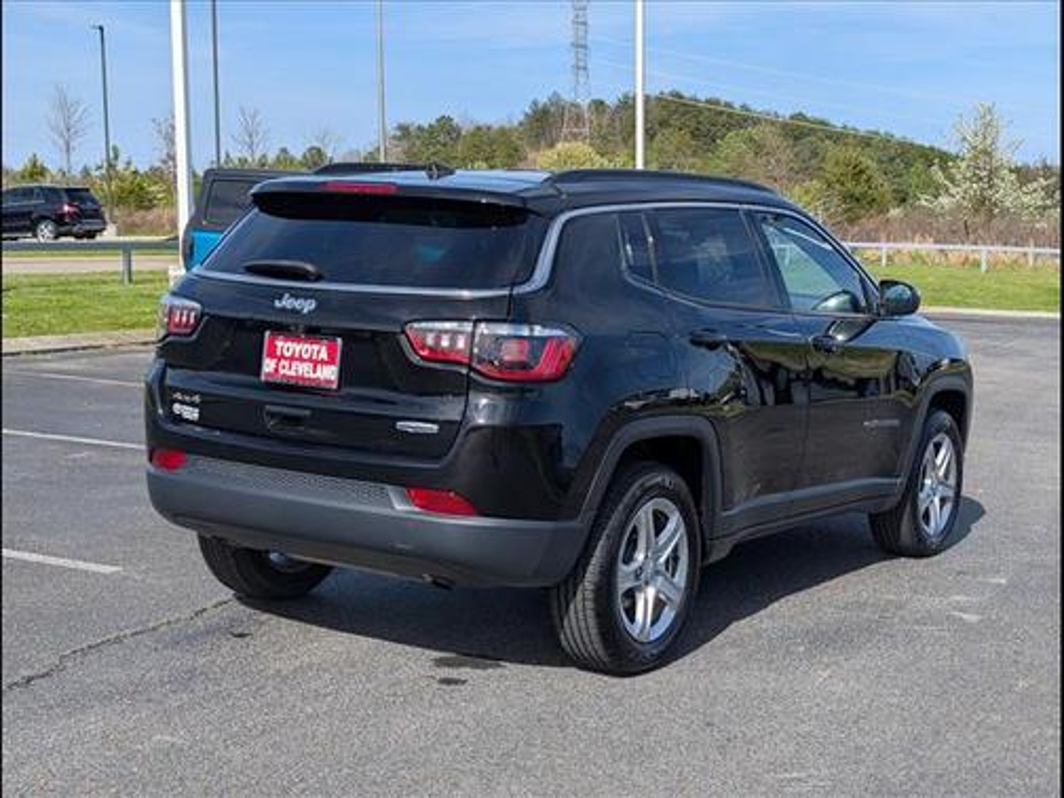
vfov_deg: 29.7
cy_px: 399
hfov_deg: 38.9
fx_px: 1506
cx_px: 532
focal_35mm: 49
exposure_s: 1/1429
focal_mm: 6.9
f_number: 1.68
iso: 21
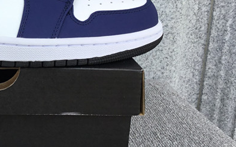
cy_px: 29
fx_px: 482
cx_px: -16
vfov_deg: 17.2
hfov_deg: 25.7
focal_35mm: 75
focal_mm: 3.3
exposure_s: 1/259
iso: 25
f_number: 2.4
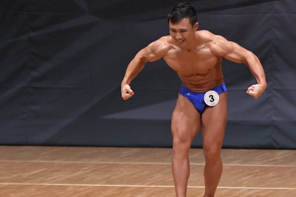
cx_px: 203
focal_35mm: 449
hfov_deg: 4.6
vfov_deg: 3.1
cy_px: 103
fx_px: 3689
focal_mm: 210
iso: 6400
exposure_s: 1/400
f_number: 5.6
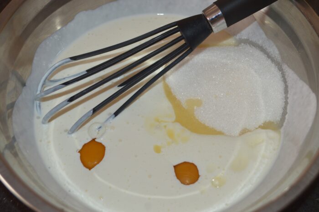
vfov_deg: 28.0
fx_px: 425
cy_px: 106
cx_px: 160
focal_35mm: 48
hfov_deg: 41.2
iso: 400
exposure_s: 1/30
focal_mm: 32
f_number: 4.8
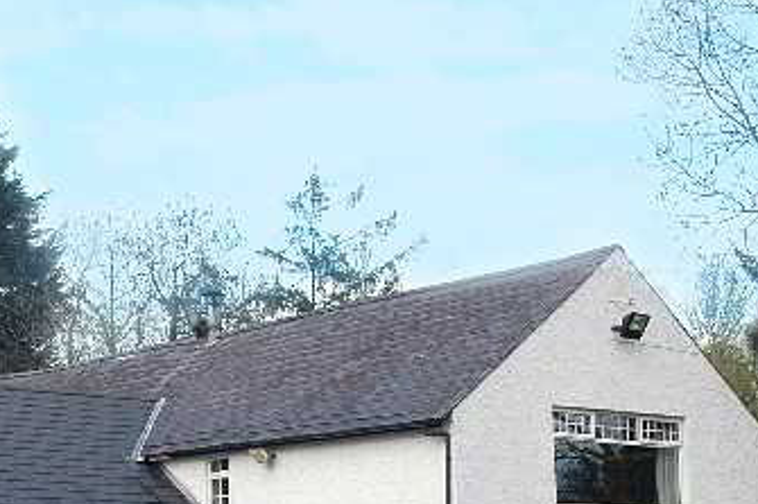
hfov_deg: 22.8
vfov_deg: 15.6
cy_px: 504
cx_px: 14
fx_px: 1810
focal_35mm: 86
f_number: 7.1
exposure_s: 1/200
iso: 200
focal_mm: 24
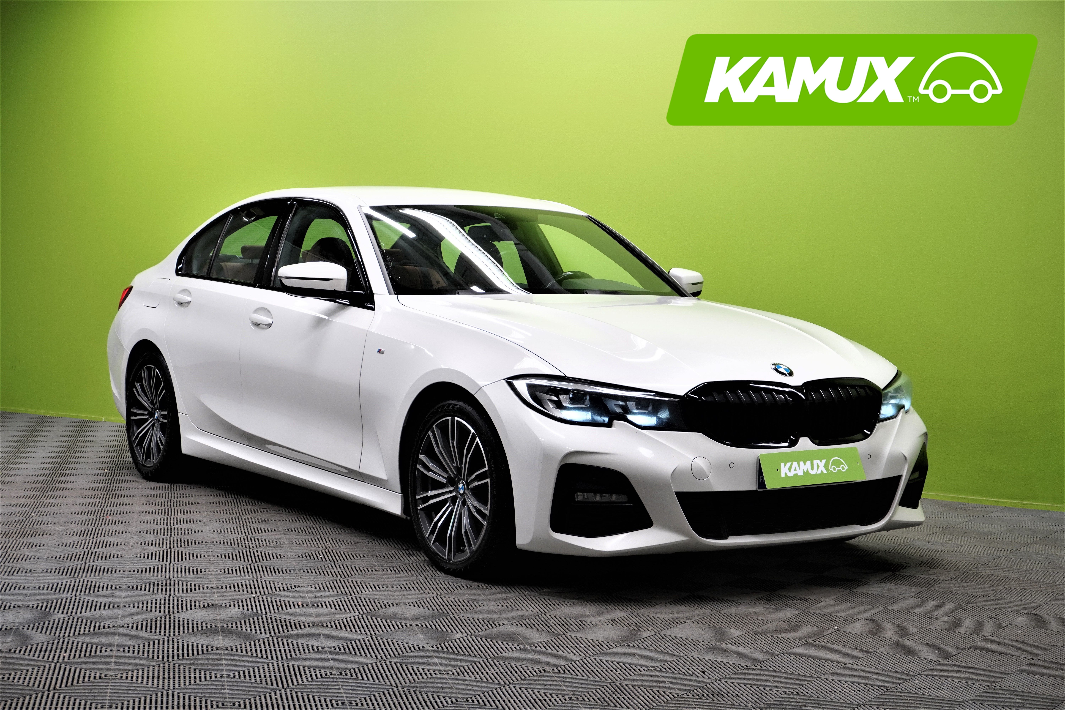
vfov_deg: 24.4
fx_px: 1642
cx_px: 532
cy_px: 355
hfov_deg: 35.9
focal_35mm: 56
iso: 320
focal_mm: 37
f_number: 7.1
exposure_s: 1/20
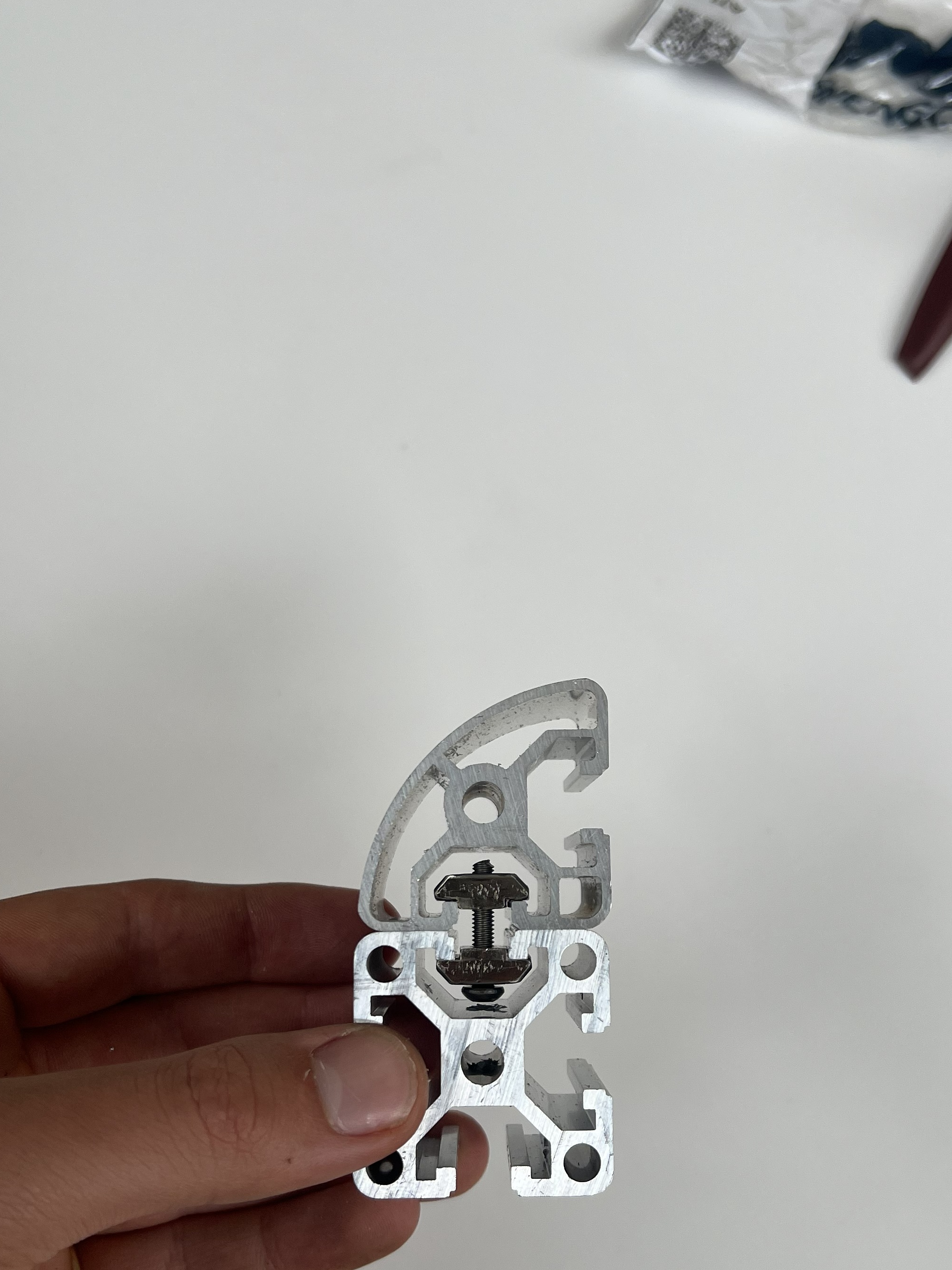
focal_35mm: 39
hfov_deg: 36.8
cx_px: 497
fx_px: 1430
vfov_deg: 47.7
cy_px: 726
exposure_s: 1/493
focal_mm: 5.7
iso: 50
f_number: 1.5
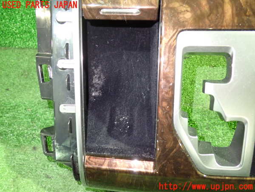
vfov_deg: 46.8
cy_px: 96
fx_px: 221
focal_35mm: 30
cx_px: 128
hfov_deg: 60.0
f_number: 2.3
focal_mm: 5.4
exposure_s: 1/13
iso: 800
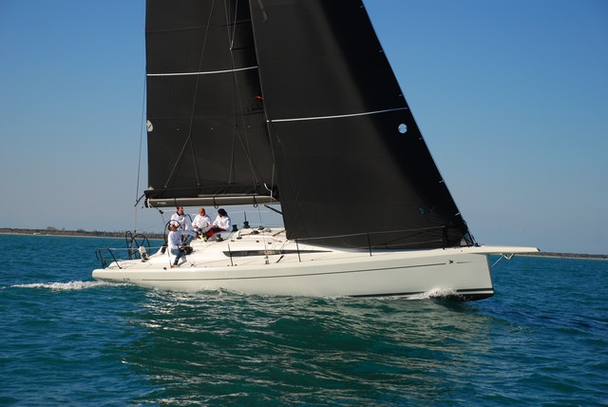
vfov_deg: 17.5
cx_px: 304
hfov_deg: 26.0
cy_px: 204
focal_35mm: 78
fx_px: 1318
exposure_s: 1/1000
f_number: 5
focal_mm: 52
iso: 125
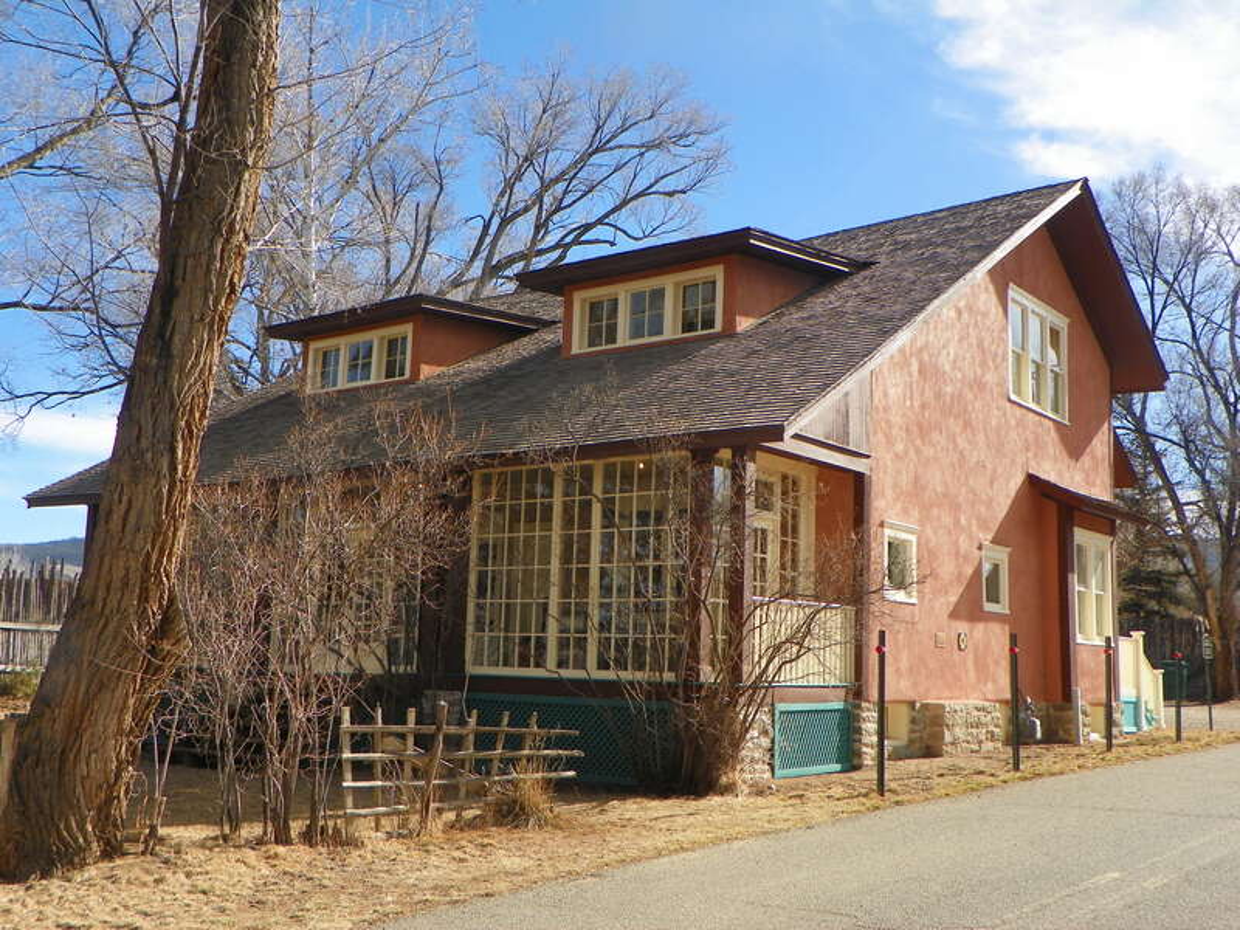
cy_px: 465
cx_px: 620
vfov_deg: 36.8
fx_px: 1397
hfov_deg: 47.9
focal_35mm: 39
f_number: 4
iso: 64
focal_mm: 6.9
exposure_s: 1/400
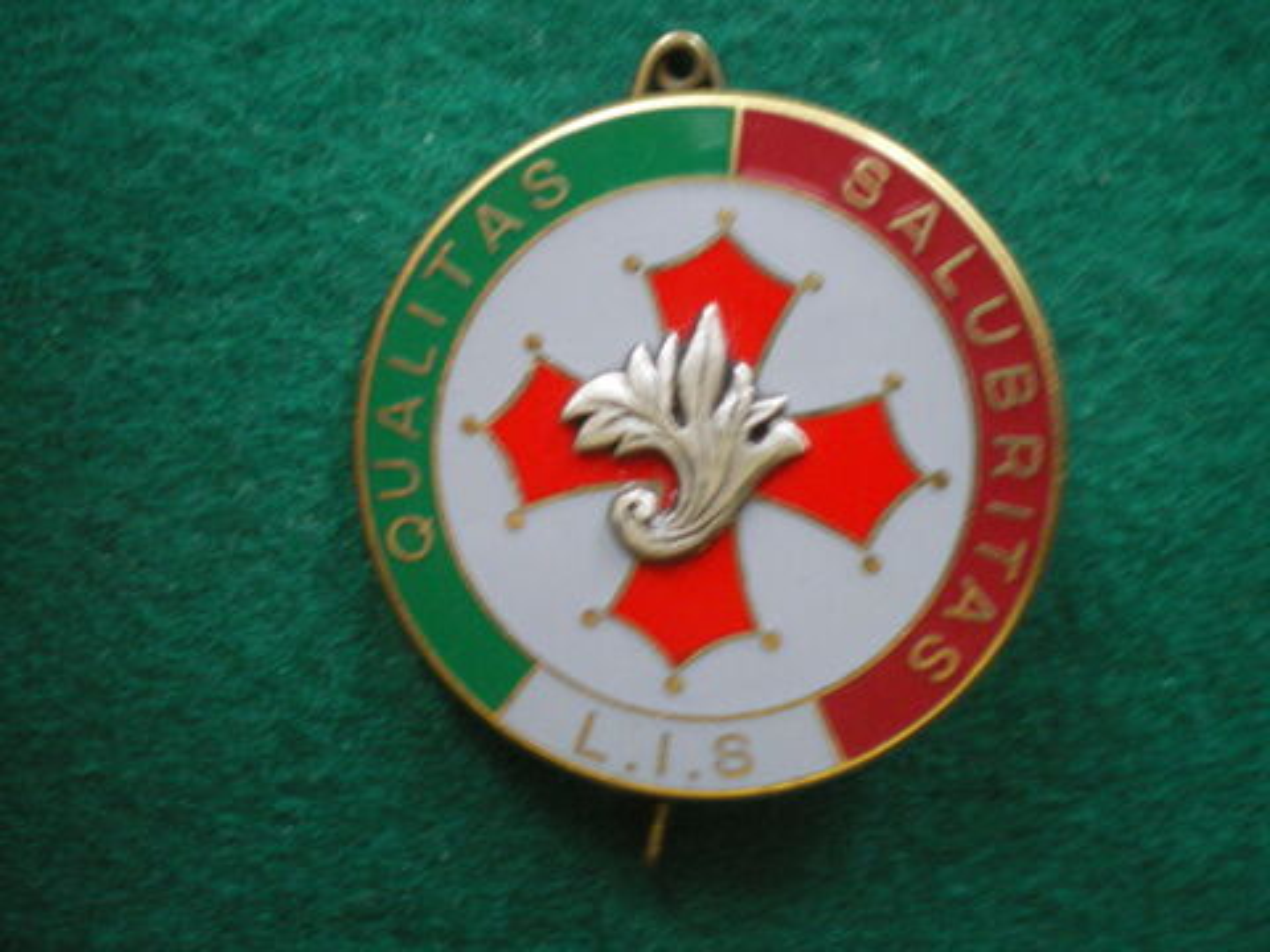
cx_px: 635
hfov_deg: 49.0
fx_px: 1394
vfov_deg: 37.7
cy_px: 476
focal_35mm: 38
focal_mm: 6.3
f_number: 3.1
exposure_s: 1/6
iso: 400
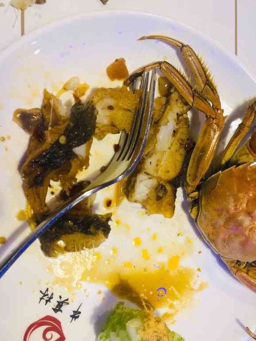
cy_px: 200
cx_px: 155
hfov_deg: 41.6
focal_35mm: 34
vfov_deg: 53.7
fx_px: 335
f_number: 1.8
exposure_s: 1/17
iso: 50
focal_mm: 4
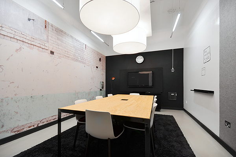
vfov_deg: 77.3
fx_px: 98
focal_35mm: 15
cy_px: 78
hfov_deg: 100.4
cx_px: 118
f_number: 7.1
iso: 200
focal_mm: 10
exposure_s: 1/20
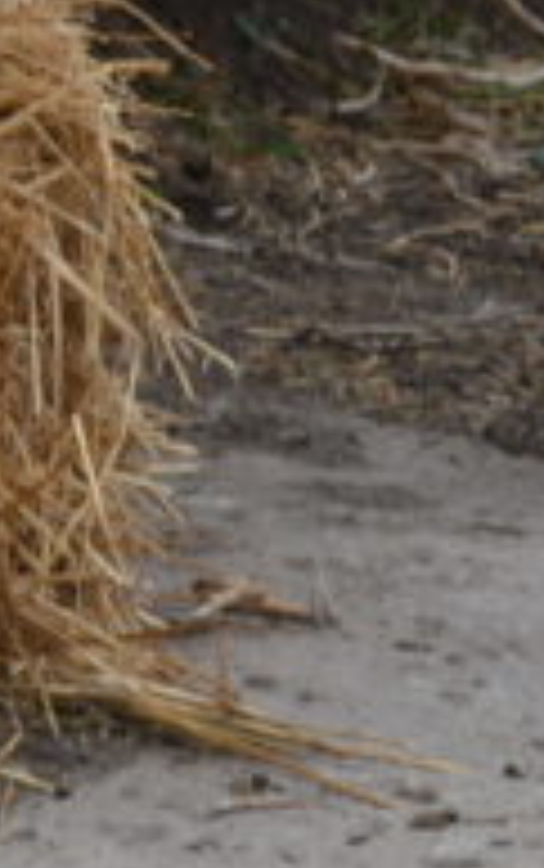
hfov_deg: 3.7
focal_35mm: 340
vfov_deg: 6.2
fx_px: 8047
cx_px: -1708
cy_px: 146
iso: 160
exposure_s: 1/125
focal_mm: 42
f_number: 5.6
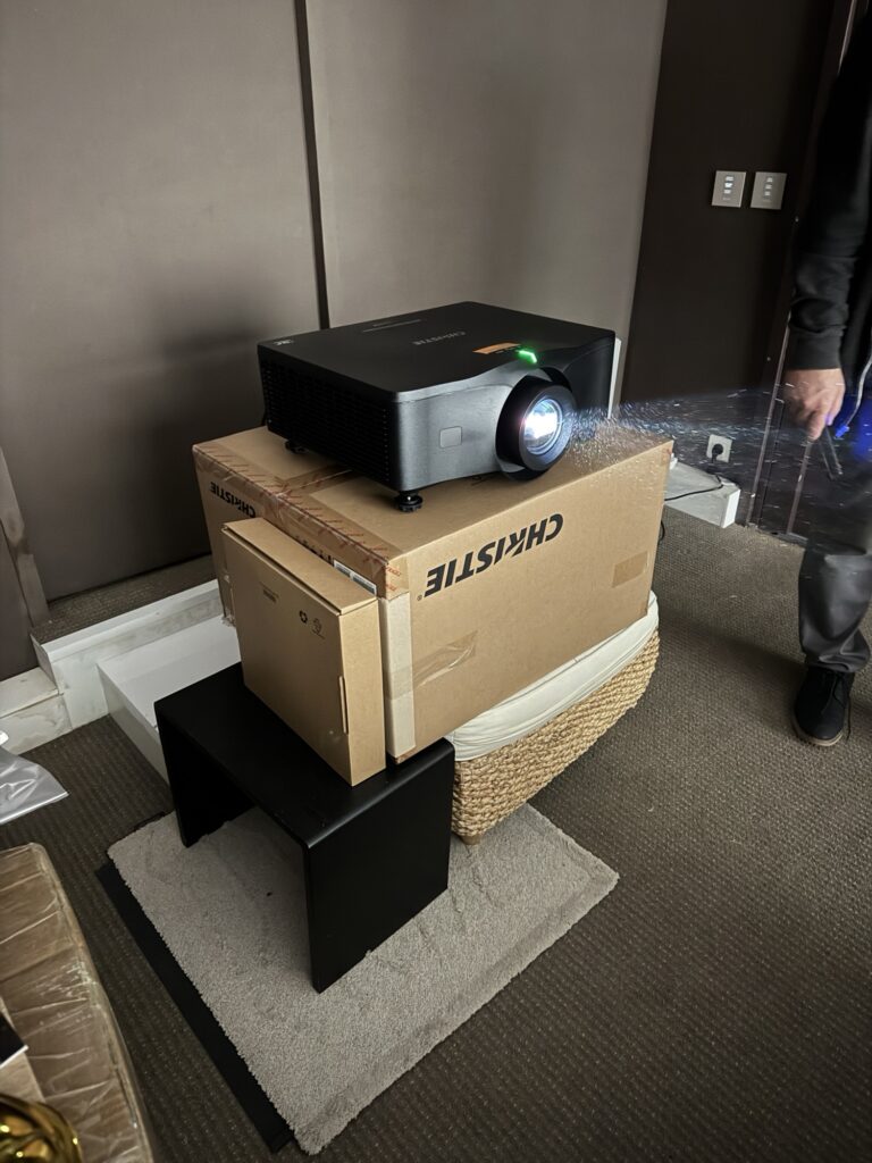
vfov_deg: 71.6
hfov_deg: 56.8
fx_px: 806
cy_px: 582
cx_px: 436
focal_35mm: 24
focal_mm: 6.76
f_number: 1.78
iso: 1250
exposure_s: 1/9
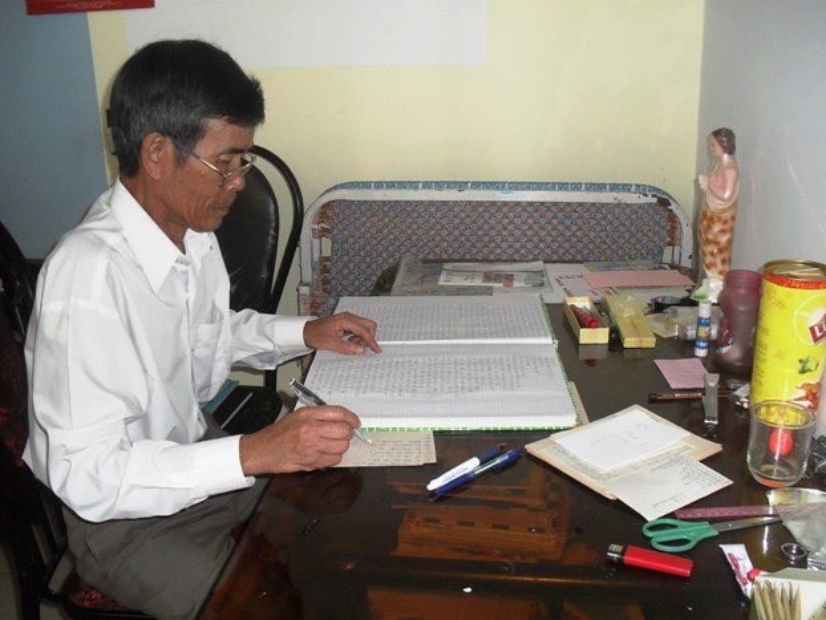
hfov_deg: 51.3
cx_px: 416
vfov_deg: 39.7
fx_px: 859
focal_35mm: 36
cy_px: 316
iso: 200
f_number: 3.2
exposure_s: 1/45
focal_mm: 6.3
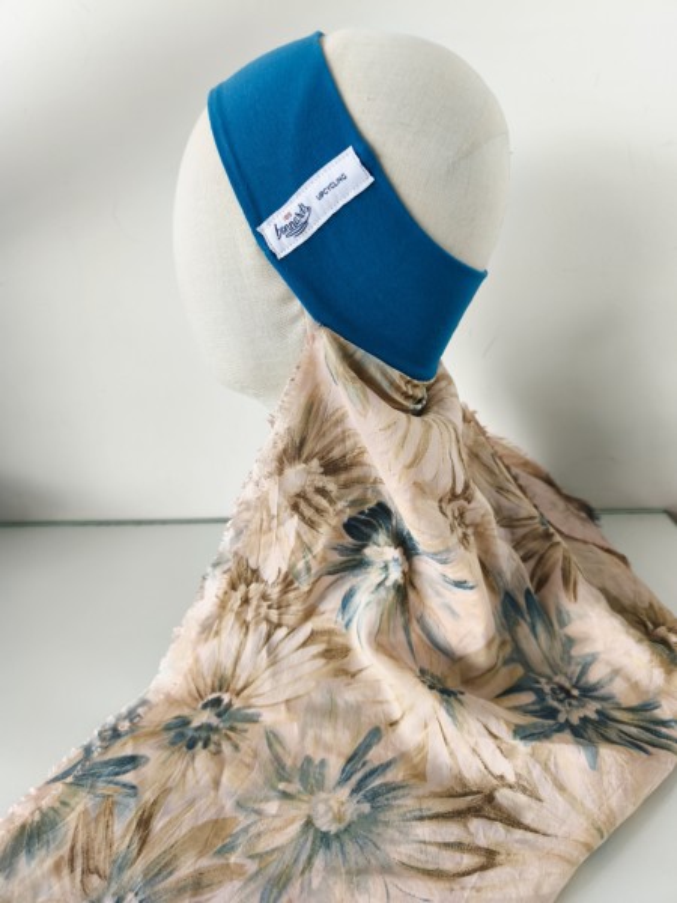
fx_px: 600
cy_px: 452
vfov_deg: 73.9
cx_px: 338
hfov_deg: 58.9
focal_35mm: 23
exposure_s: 1/30
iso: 50
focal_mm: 6.14
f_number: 1.65
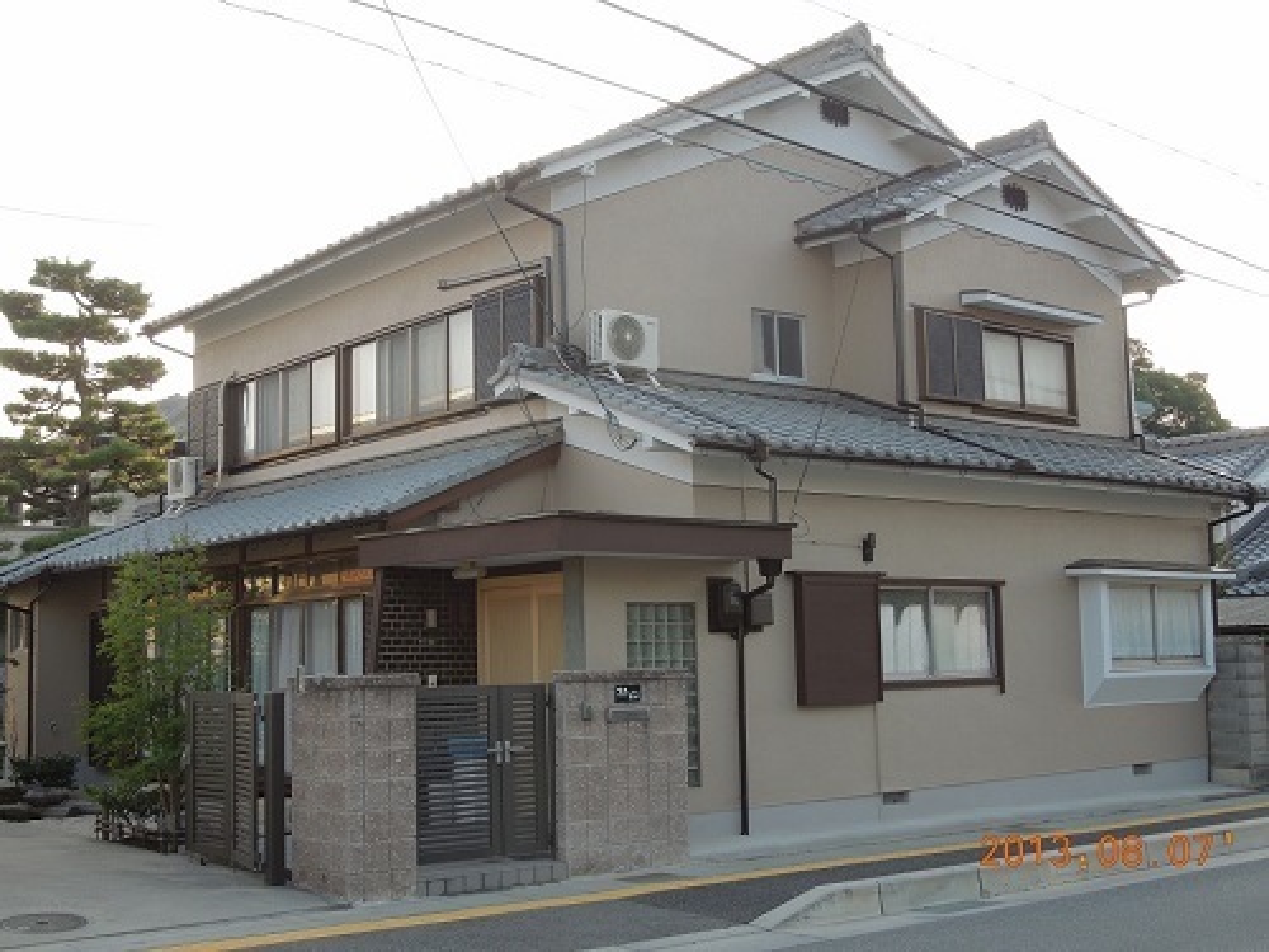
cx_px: 634
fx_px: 1576
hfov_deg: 43.9
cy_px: 476
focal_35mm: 43
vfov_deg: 33.6
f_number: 3.9
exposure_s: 1/125
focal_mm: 7.8
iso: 100
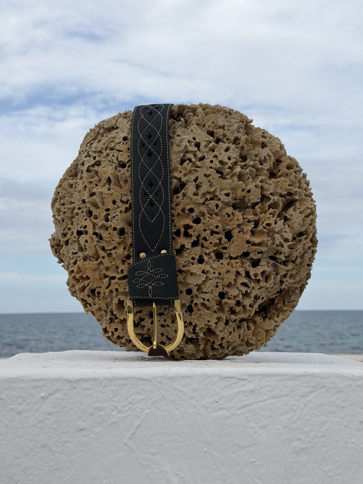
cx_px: 182
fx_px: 671
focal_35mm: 48
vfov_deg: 39.7
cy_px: 242
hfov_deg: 30.3
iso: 64
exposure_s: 1/4587
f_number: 1.78
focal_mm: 6.76
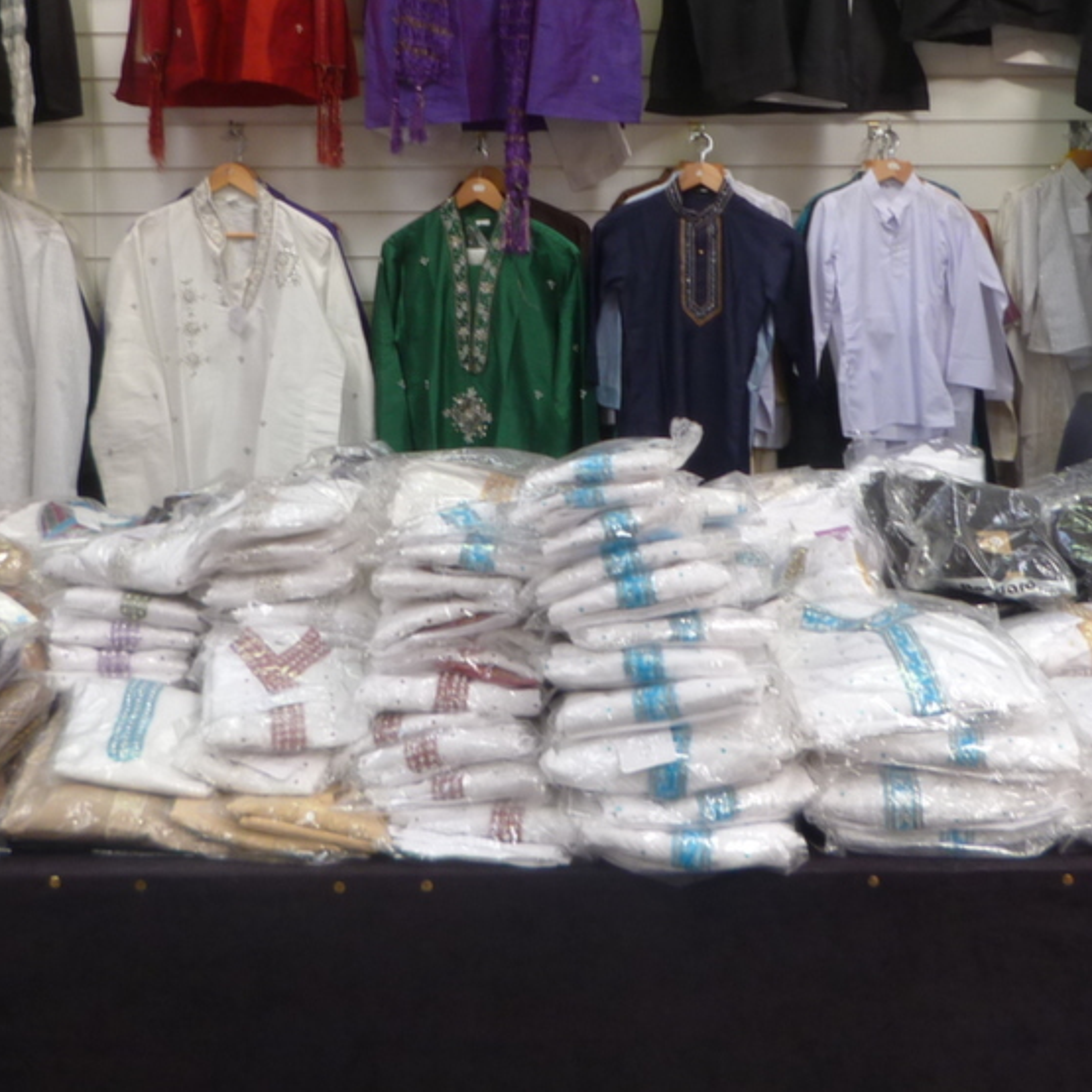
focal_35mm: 51
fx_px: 1820
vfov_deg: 32.6
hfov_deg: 33.4
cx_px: 588
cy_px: 244
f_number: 2.8
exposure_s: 1/60
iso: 100
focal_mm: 4.5
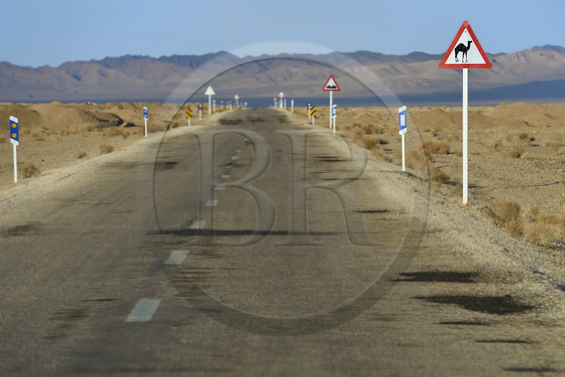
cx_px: 282
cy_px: 188
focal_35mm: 200
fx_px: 3138
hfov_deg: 10.3
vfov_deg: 6.9
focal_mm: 200
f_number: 7.1
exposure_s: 1/800
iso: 200
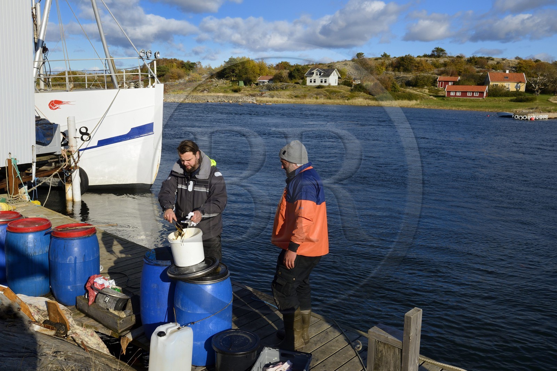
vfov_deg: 42.3
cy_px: 186
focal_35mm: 31
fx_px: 480
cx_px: 278
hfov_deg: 60.3
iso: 400
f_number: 14
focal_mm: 31
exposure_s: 1/500
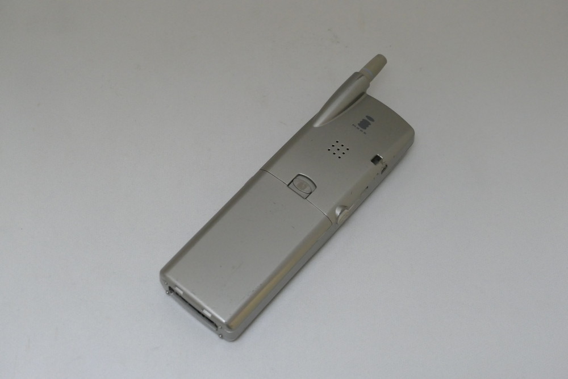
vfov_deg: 21.6
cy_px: 190
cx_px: 284
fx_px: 994
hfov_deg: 31.9
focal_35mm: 63
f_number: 4.5
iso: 1600
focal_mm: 23.1
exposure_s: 1/80
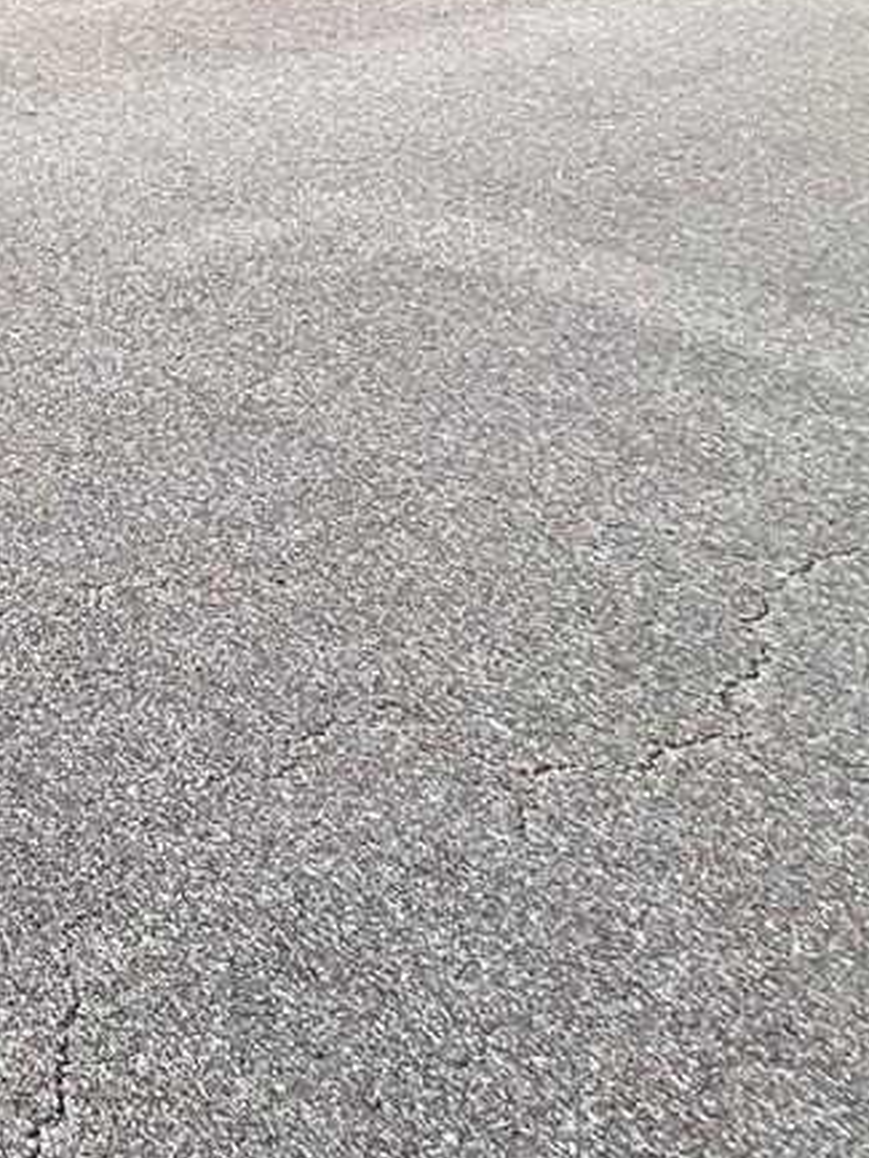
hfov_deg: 17.1
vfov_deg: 30.2
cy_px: -398
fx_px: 1606
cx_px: -1032
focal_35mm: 48
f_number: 1.8
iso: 32
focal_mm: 1.57
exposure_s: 1/769
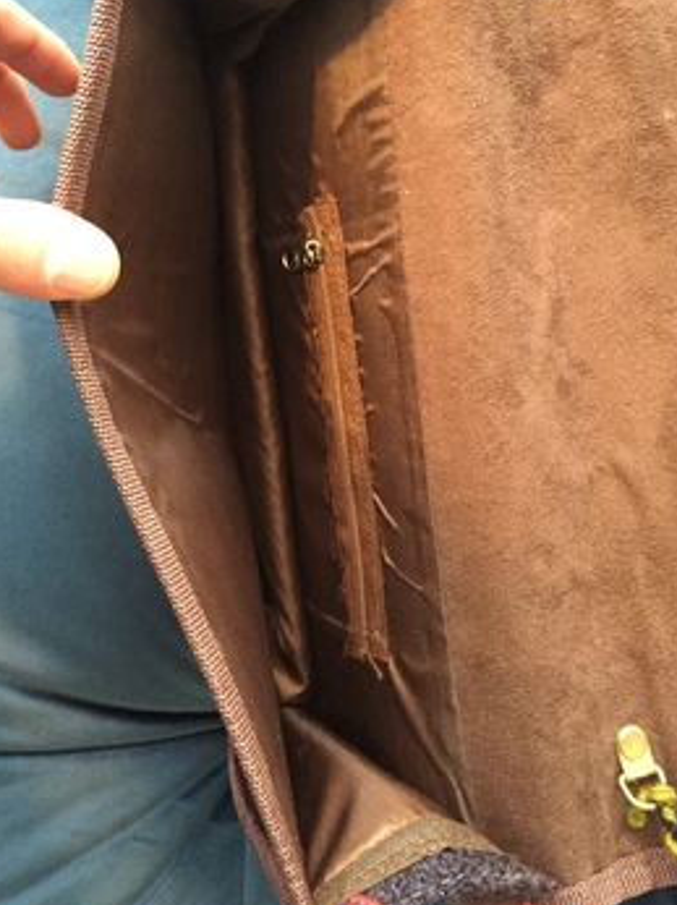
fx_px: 992
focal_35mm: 38
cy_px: 407
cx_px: 306
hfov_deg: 37.6
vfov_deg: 48.9
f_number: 2.2
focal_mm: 4.15
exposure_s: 1/15
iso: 400
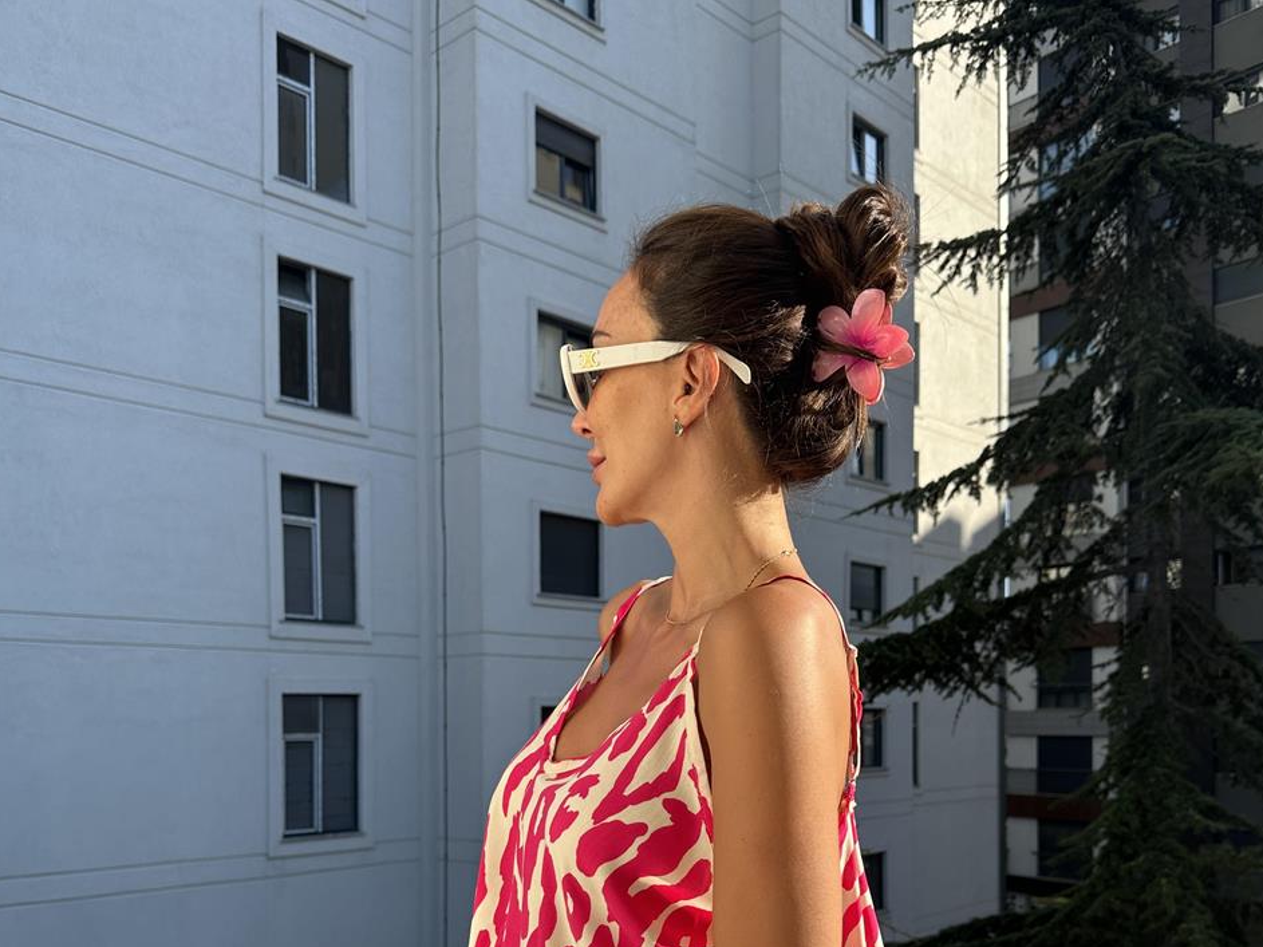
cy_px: 738
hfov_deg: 55.4
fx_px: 1204
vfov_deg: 41.4
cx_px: 638
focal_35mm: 33
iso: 80
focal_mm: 6.86
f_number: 1.78
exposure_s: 1/2155
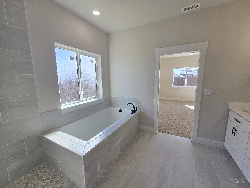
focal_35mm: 13
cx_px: 125
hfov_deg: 106.2
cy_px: 94
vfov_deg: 89.9
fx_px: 94
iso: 50
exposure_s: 1/167
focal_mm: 2.2
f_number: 2.2
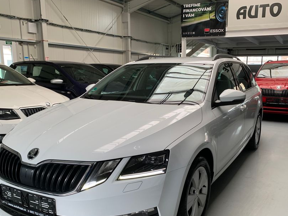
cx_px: 165
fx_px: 275
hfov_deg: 55.1
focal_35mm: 33
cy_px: 129
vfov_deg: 42.7
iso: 100
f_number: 1.8
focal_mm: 4.25
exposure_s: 1/118
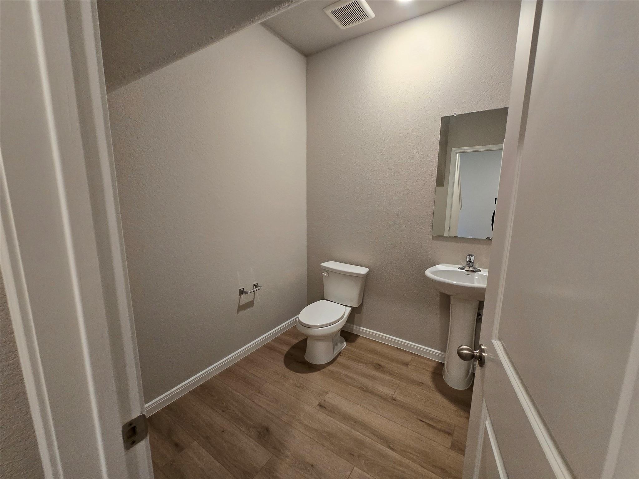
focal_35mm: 13
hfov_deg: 106.2
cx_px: 320
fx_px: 240
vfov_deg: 89.9
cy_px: 240
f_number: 2.2
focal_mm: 2.2
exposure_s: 1/60
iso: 250
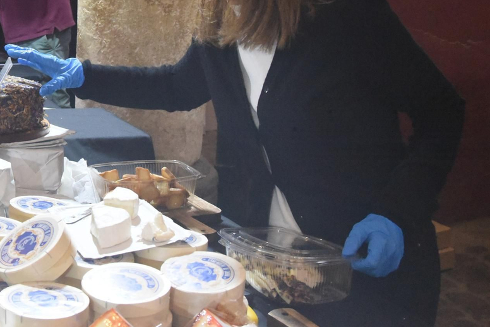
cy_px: 68
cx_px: 75
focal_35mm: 66
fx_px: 899
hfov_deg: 29.6
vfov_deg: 20.4
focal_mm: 32
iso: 11400
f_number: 9
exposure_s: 1/200
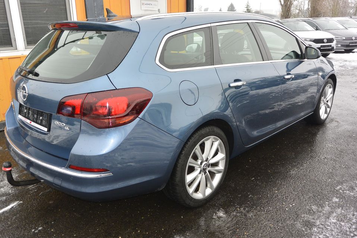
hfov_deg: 63.6
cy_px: 118
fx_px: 288
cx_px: 173
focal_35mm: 29
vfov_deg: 45.0
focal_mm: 10
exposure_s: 1/200
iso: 160
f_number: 4
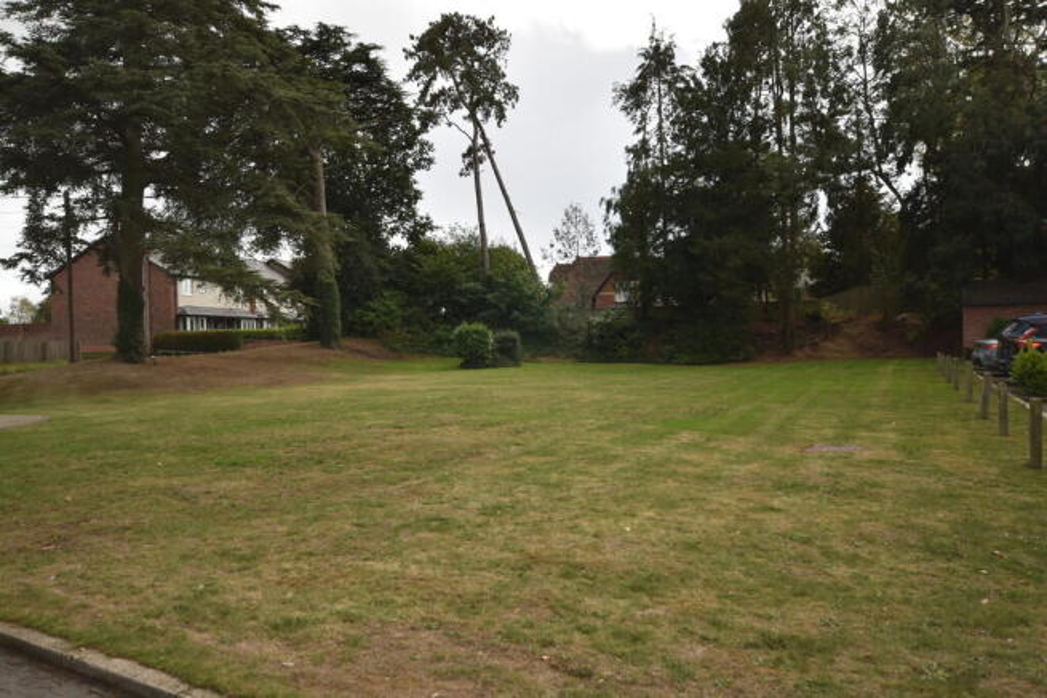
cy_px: 349
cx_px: 524
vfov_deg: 43.6
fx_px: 873
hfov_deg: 61.9
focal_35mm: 30
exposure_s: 1/200
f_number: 5.6
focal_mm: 20
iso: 125
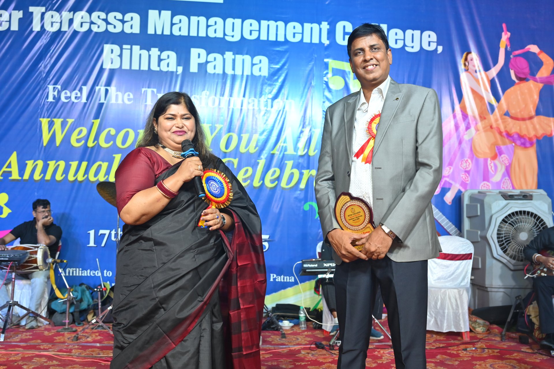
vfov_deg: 38.3
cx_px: 277
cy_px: 184
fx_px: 530
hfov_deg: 55.1
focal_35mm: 34
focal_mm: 34.5
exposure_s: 1/100
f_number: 4
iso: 640
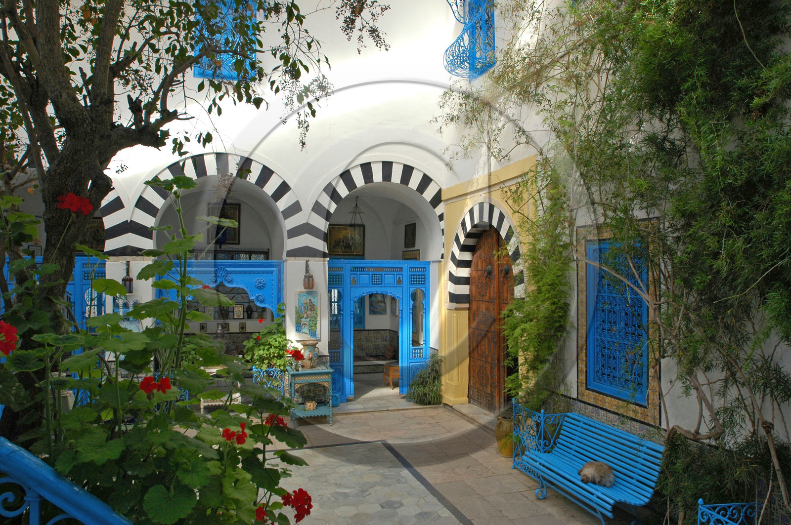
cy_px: 262
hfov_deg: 70.5
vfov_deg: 50.3
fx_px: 560
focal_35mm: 26
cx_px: 396
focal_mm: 17
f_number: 7.1
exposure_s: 1/200
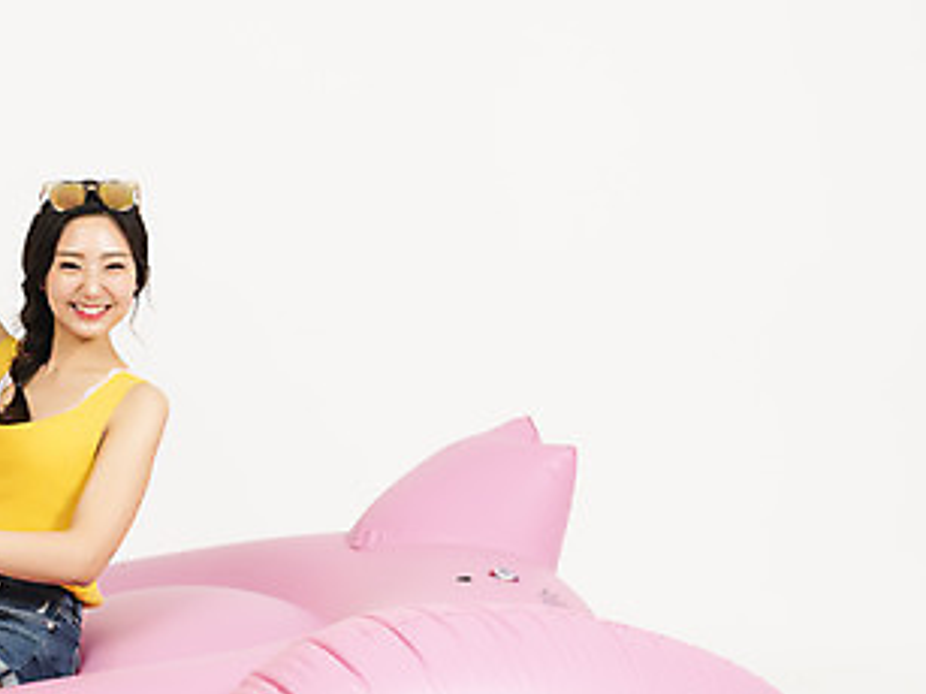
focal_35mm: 122
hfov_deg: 15.9
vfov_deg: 12.1
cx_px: 71
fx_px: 3262
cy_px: 431
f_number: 16
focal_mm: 65
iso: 100
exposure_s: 1/125
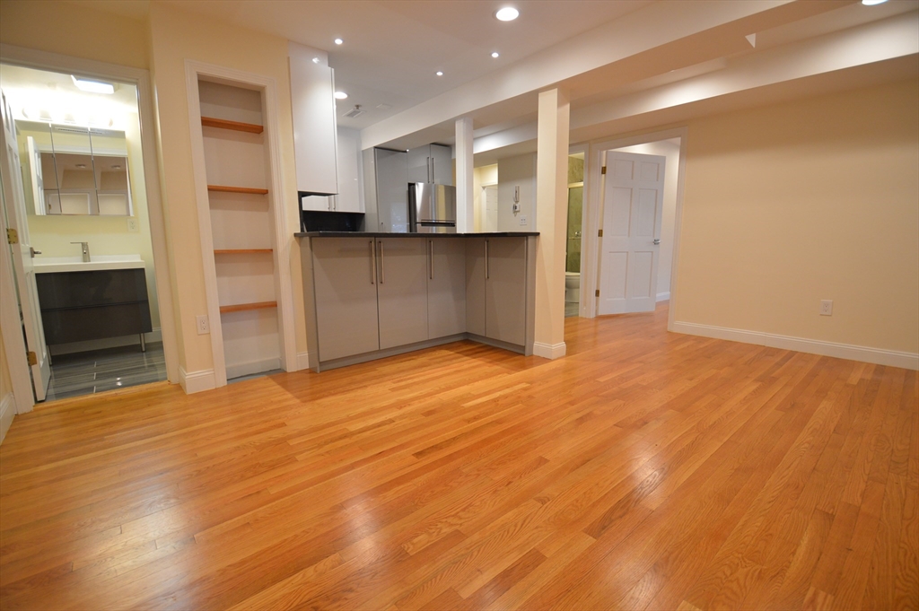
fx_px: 383
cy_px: 306
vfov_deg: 77.2
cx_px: 460
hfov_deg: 100.4
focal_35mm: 15
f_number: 3.5
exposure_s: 1/60
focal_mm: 10
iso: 500
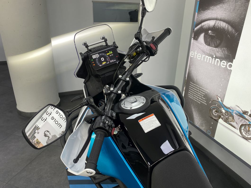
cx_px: 126
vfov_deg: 53.1
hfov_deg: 67.3
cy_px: 94
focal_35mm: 26
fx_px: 189
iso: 64
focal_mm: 4.25
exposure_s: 1/100
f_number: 1.8
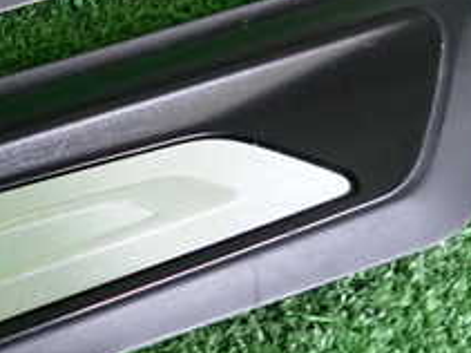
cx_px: -47
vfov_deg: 19.5
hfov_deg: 25.4
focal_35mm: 71
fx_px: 966
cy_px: -65
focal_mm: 4.5
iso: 400
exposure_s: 1/30
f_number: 2
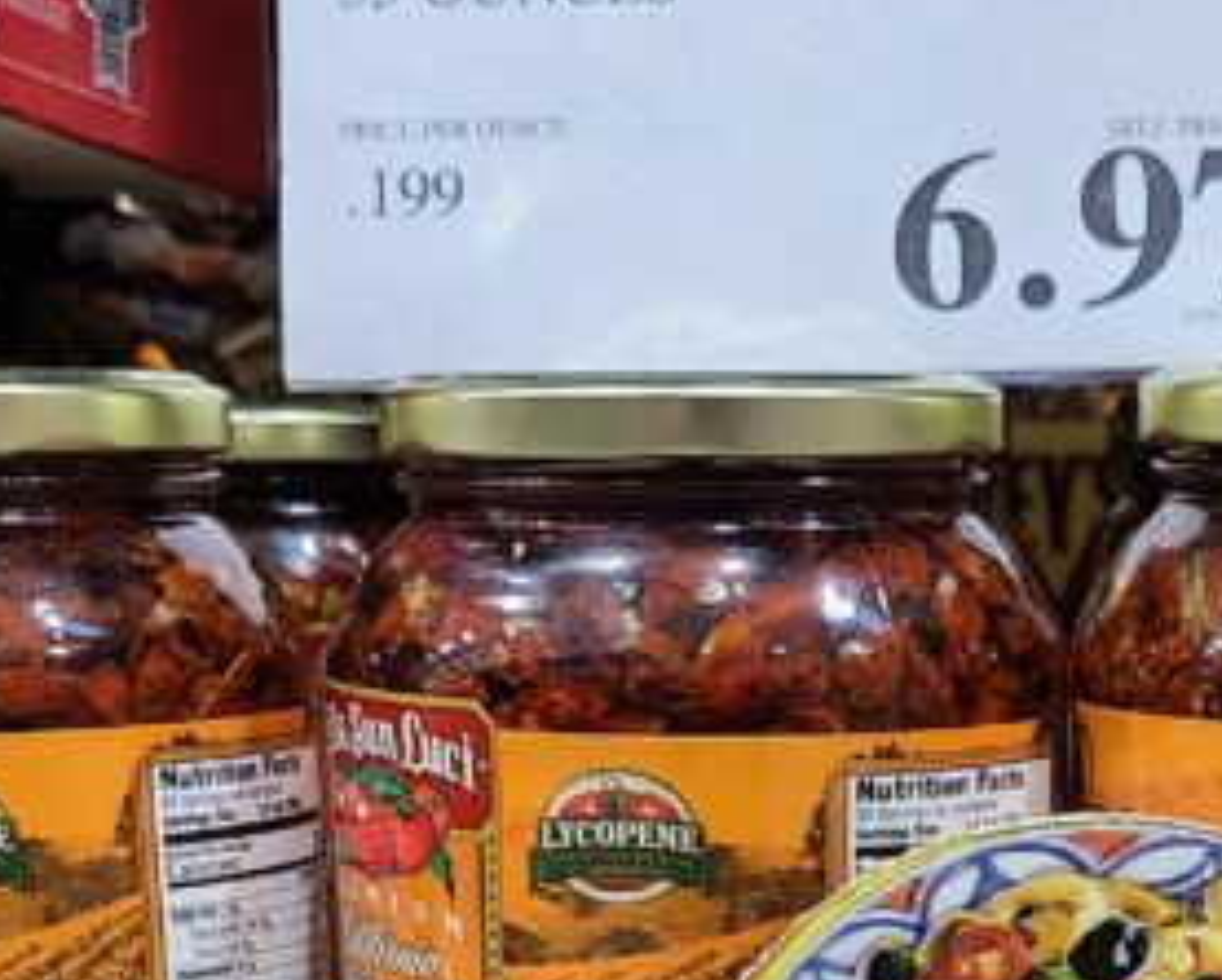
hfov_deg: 21.6
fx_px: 3149
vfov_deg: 16.8
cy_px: 1238
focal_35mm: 87
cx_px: 1010
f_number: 1.8
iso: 160
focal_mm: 5.4
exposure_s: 1/59
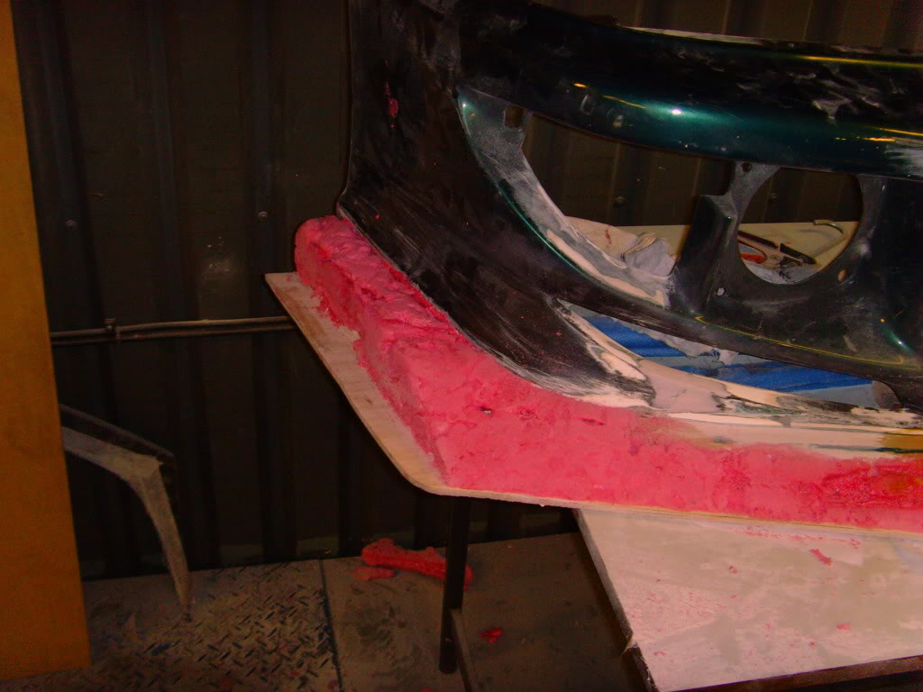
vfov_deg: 36.8
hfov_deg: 47.9
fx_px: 1040
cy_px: 346
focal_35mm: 39
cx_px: 462
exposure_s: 1/45
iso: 200
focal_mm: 6.6
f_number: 3.5
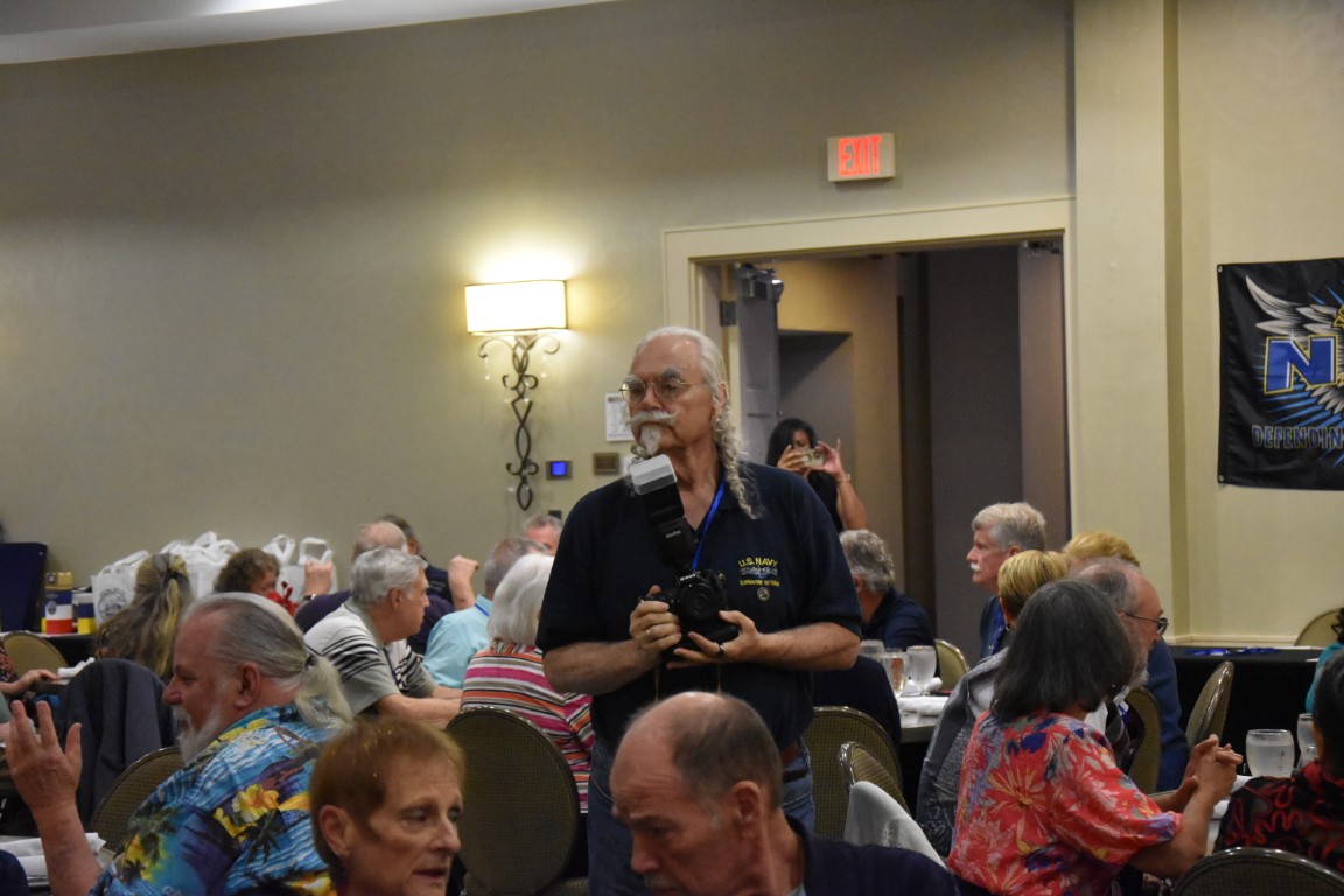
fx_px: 3248
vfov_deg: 15.7
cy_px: 448
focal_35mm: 87
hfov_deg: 23.4
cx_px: 672
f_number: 5
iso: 5600
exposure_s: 1/125
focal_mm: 58
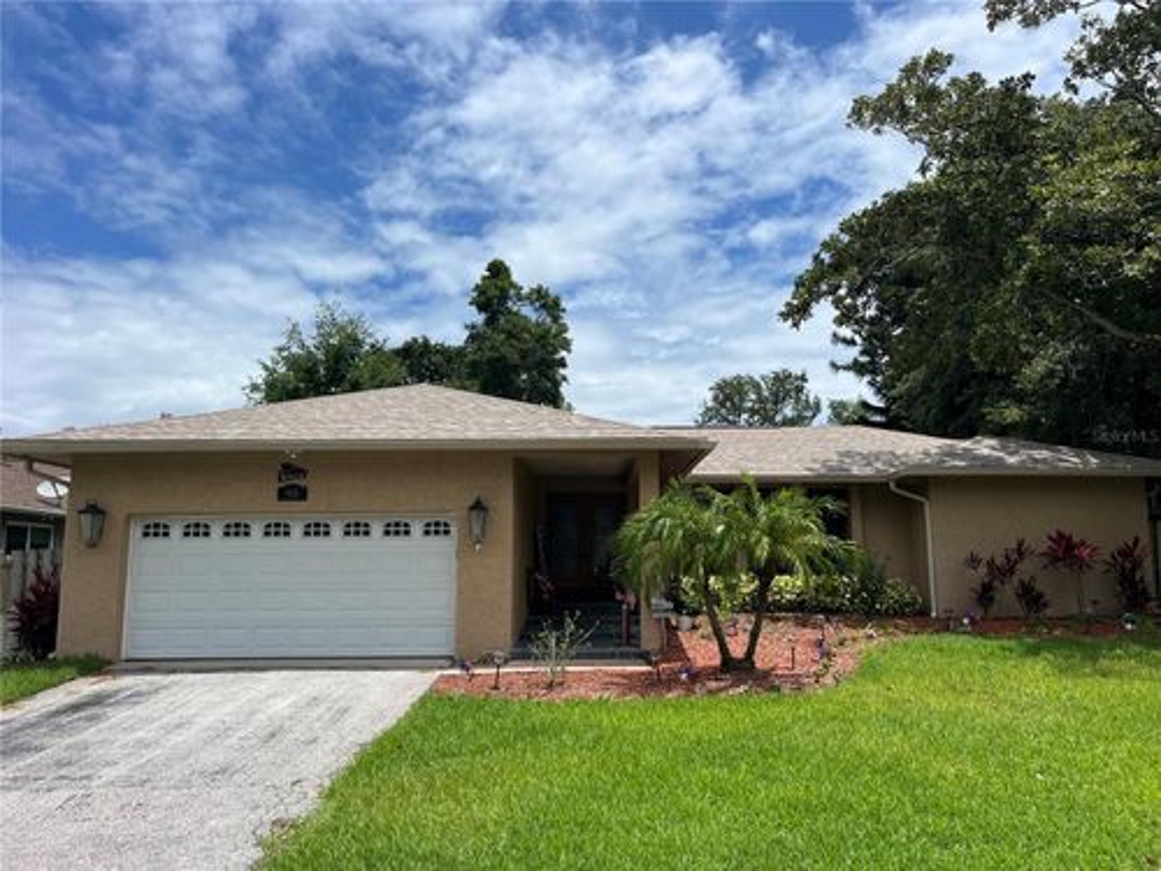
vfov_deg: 53.1
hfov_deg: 67.3
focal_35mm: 26
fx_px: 872
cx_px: 580
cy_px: 436
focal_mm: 5.1
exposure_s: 1/6173
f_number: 1.6
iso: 50
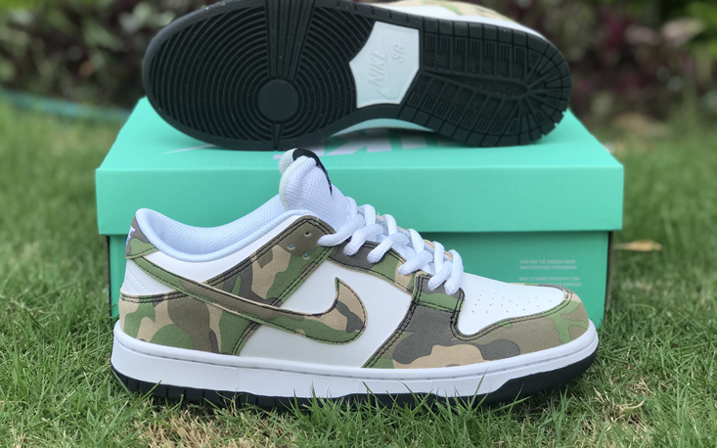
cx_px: 357
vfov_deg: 21.3
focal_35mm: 61
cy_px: 179
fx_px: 1192
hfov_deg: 33.5
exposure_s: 1/273
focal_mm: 6.6
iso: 20
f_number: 2.8
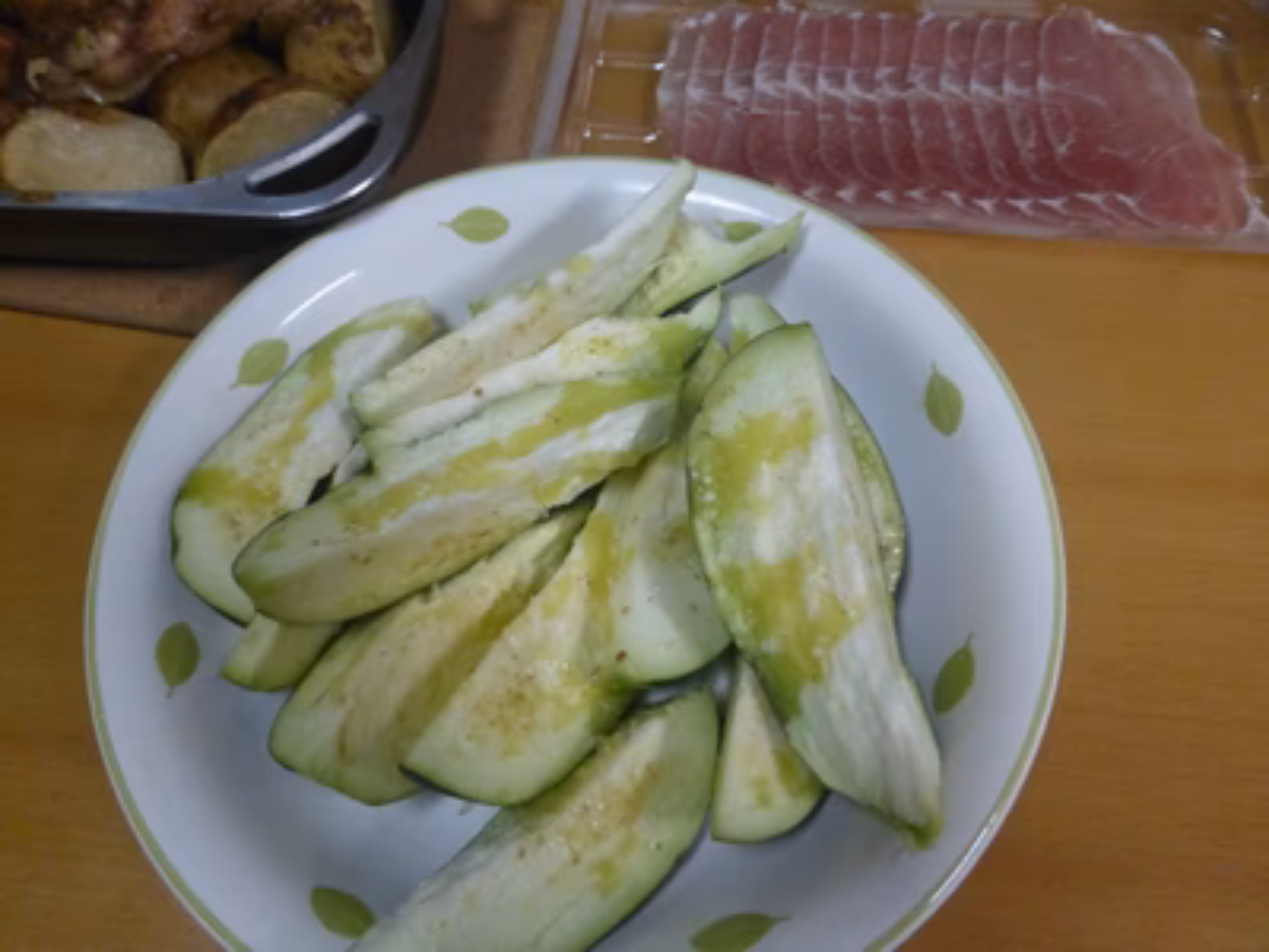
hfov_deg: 71.6
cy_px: 476
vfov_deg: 56.8
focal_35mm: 24
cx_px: 634
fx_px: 880
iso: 800
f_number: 3.3
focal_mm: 4.3
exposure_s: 1/60
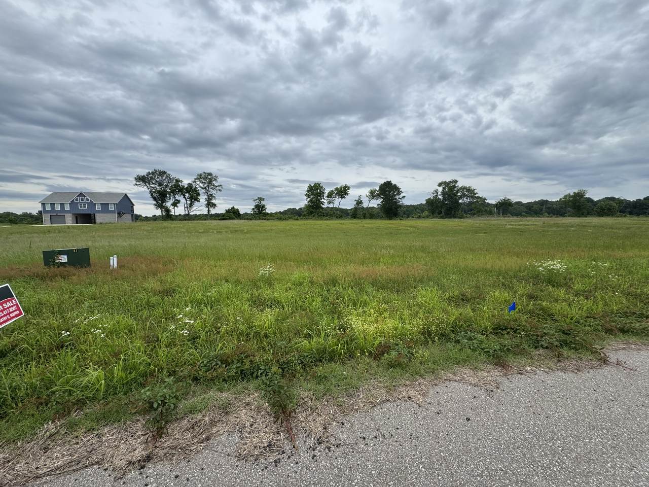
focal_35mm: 14
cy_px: 244
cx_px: 324
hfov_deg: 102.1
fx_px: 262
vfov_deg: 85.7
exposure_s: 1/1198
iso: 50
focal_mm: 2.22
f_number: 2.2
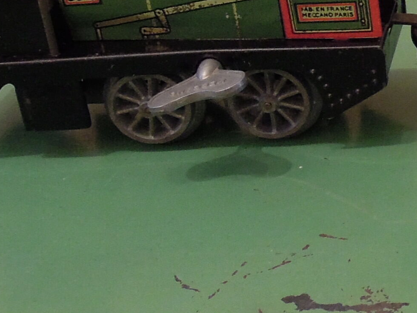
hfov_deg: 17.8
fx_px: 1181
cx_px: 637
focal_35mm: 98
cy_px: -55
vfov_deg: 14.6
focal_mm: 4.3
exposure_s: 1/10
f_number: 2.8
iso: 400
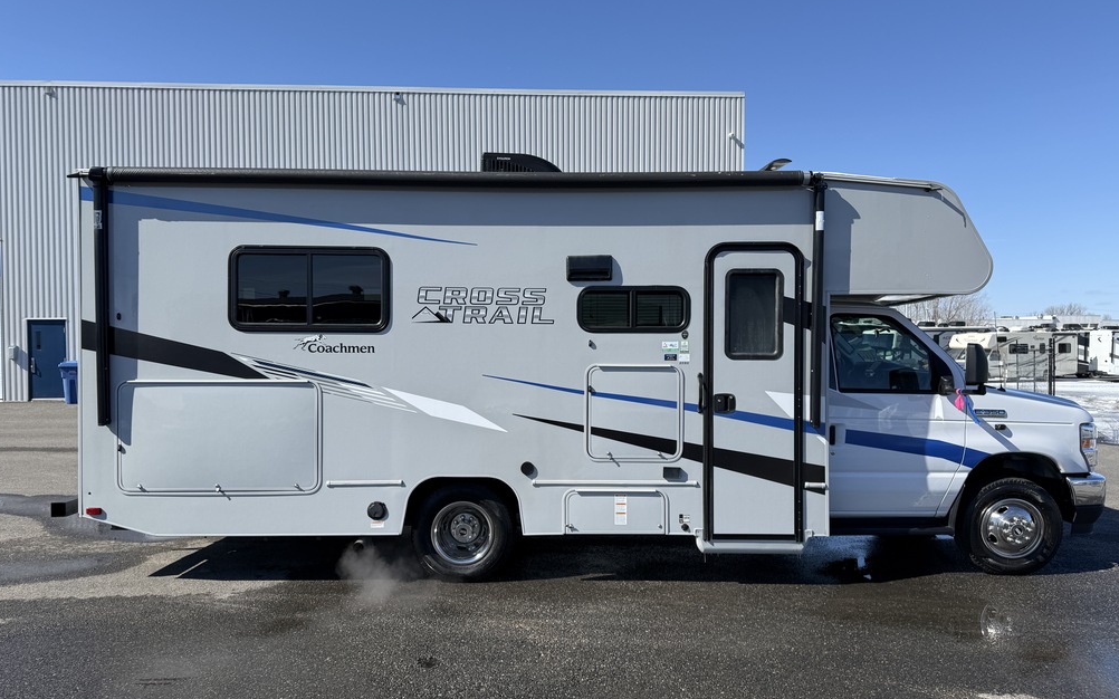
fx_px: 793
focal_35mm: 26
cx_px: 560
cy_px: 363
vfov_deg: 47.6
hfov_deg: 70.4
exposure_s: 1/4975
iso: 80
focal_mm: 6.76
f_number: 1.78
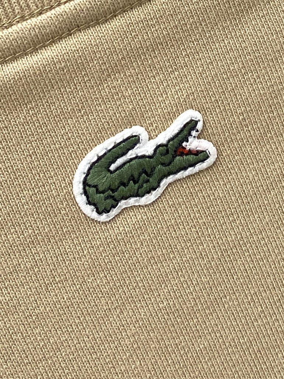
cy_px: 190
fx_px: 284
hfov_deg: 53.1
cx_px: 142
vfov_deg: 67.3
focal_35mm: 26
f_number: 1.8
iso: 100
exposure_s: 1/121
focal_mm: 4.25
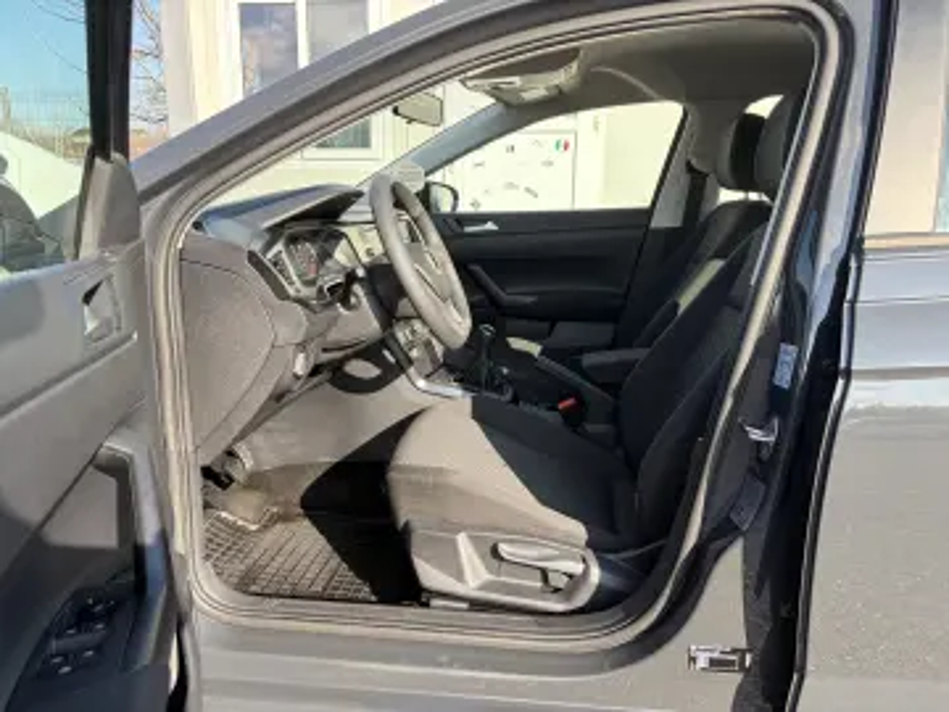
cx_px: 474
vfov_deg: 53.1
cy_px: 356
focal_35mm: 26
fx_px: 713
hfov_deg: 67.3
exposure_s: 1/539
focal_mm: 5.96
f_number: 1.6
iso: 64
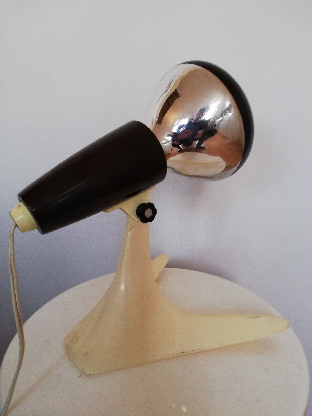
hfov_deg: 53.1
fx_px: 312
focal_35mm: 26
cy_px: 208
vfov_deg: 67.3
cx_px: 156
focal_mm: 3.81
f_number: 2.2
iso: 400
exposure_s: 1/33.3
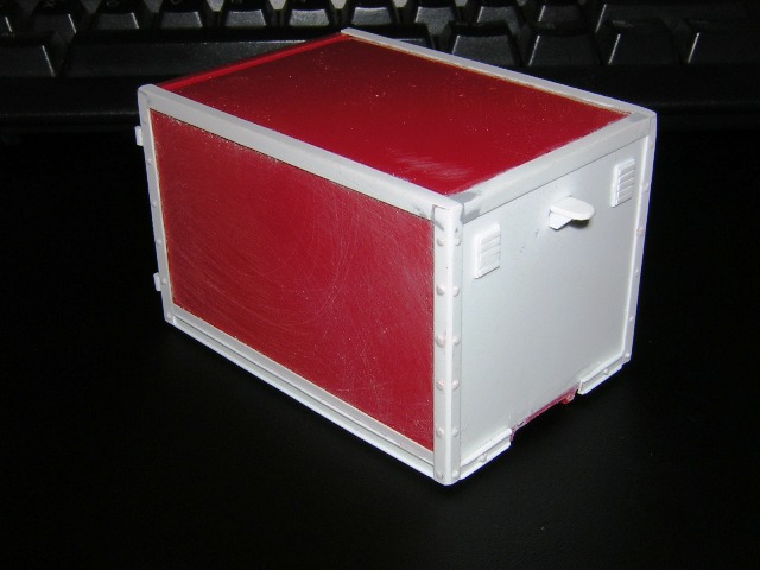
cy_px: 285
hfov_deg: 37.5
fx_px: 1120
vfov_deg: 28.6
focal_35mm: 51
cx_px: 380
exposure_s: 1/60.1
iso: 100
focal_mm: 6.6
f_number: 6.2
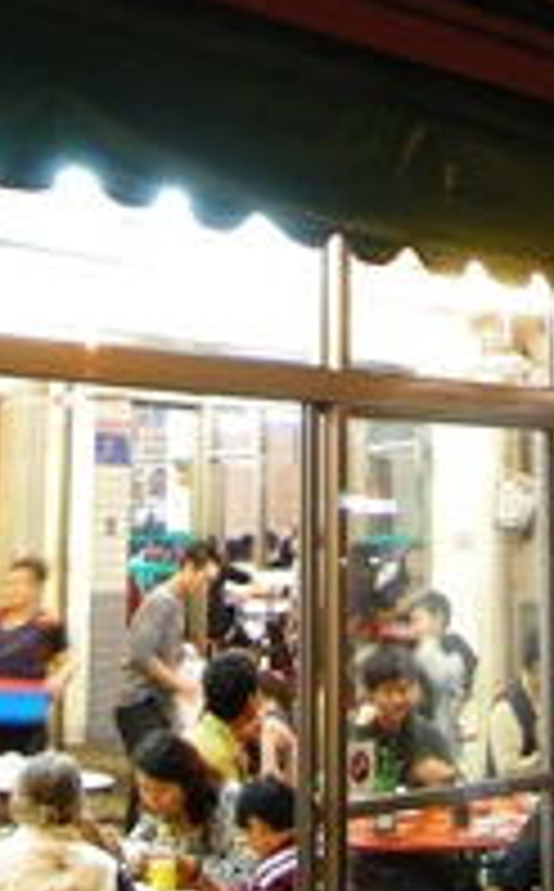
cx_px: 444
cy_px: -90
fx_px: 2232
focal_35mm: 92
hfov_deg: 14.1
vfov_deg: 21.4
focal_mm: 7.5
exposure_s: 1/8
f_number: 2.7
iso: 200
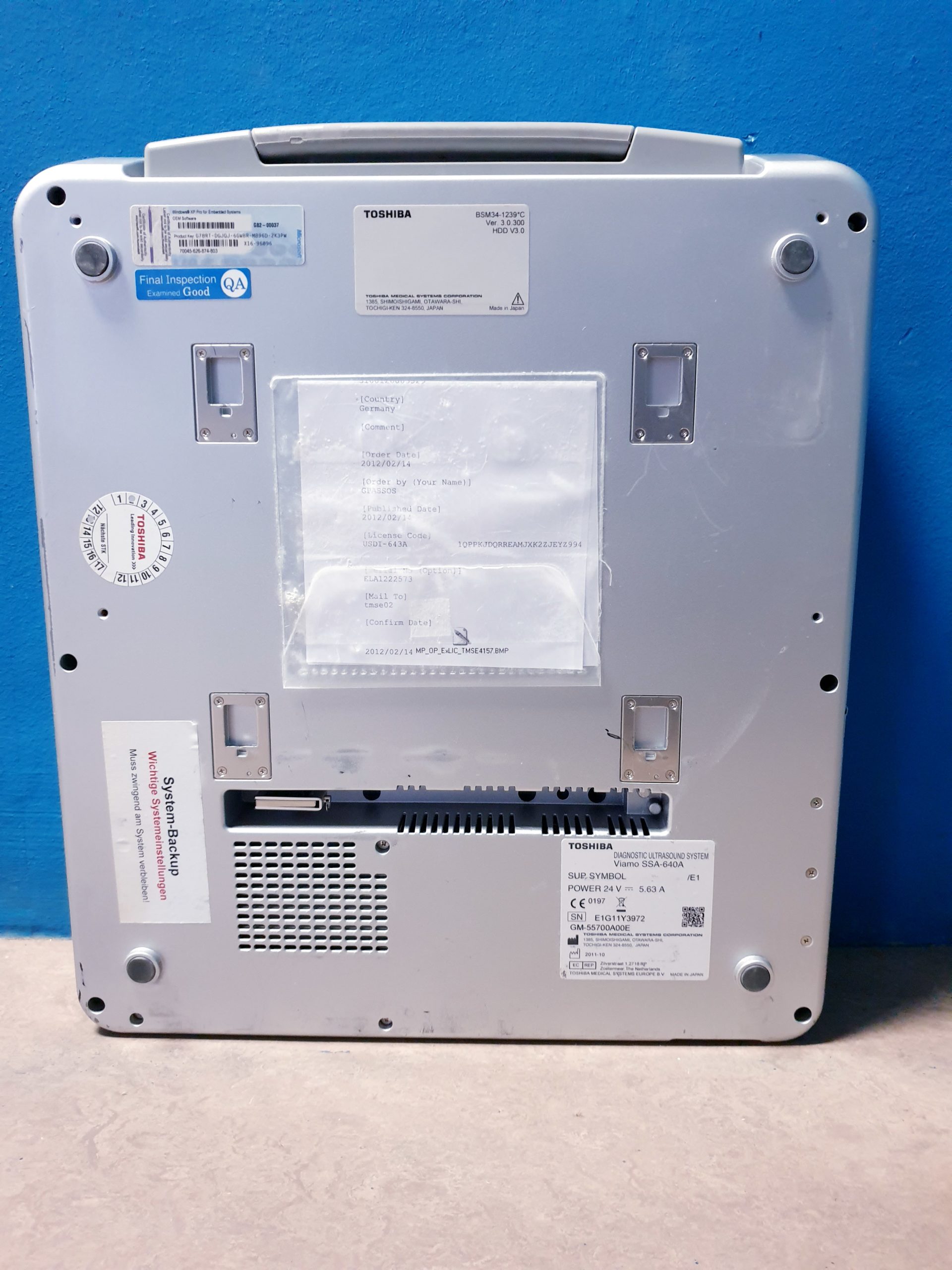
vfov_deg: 67.3
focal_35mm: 26
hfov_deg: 53.1
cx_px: 476
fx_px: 953
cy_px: 635
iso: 320
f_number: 1.5
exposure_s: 1/20
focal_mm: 4.3
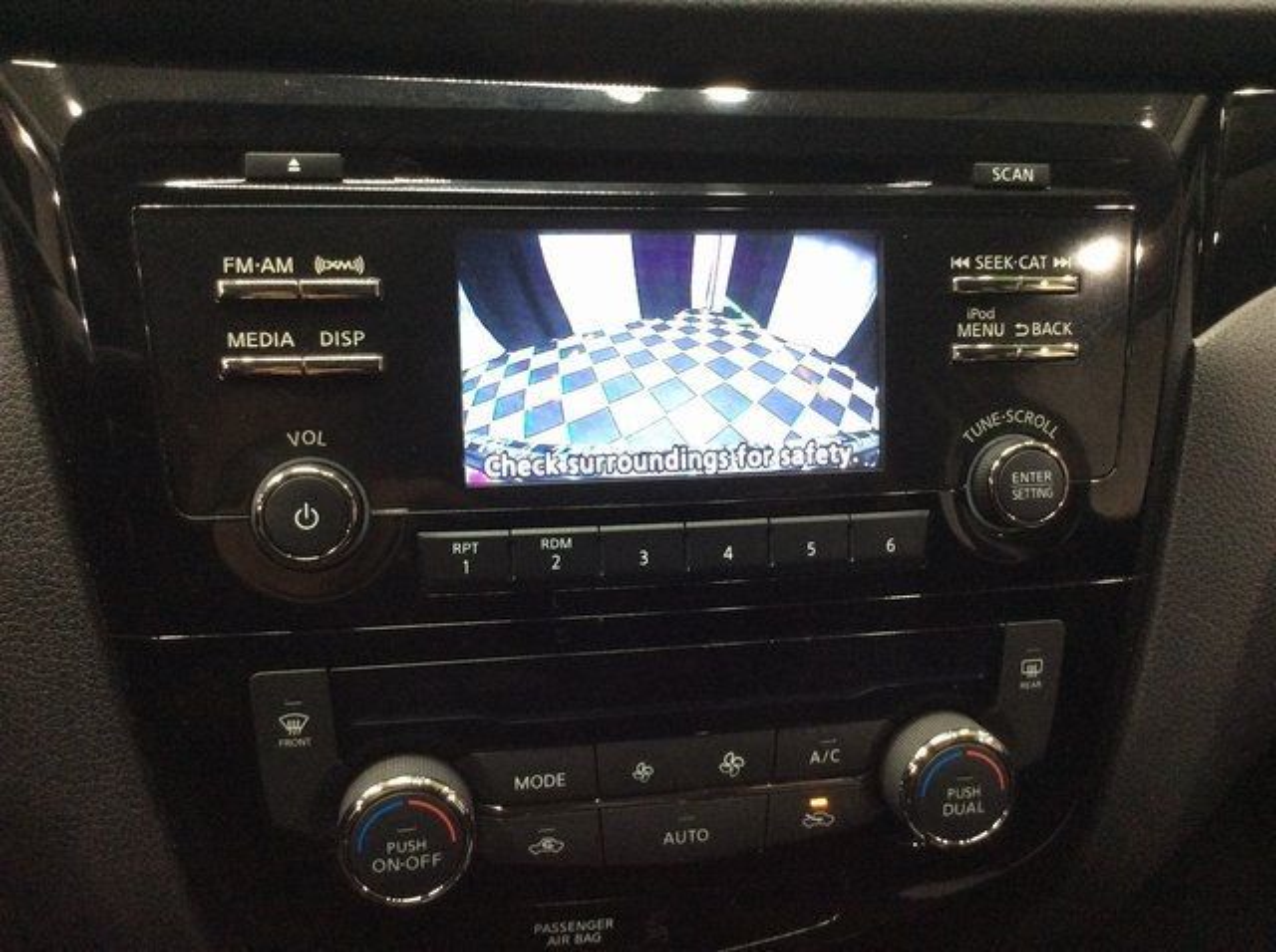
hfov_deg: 56.9
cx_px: 638
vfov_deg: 44.1
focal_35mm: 32
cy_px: 476
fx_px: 1178
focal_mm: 3.3
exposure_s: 1/25
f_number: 2.4
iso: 160
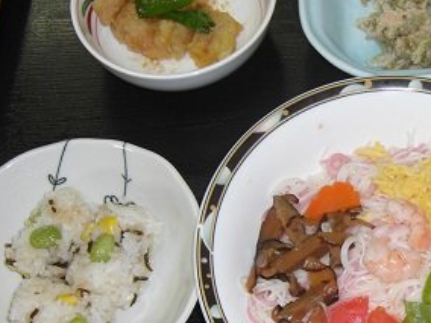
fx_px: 959
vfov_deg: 19.1
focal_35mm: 77
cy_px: 226
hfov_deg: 24.7
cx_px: 372
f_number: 2.8
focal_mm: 7.9
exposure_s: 1/60
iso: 100
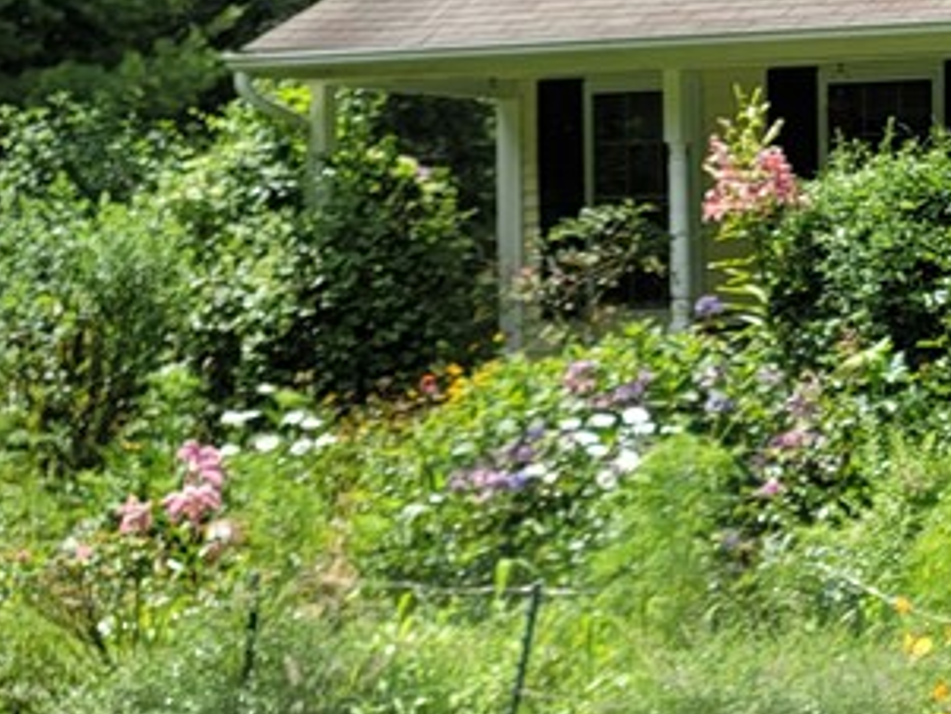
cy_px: 341
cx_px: 1384
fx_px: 2336
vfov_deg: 17.4
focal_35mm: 85
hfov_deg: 20.1
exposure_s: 1/617
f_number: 1.8
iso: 20
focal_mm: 7
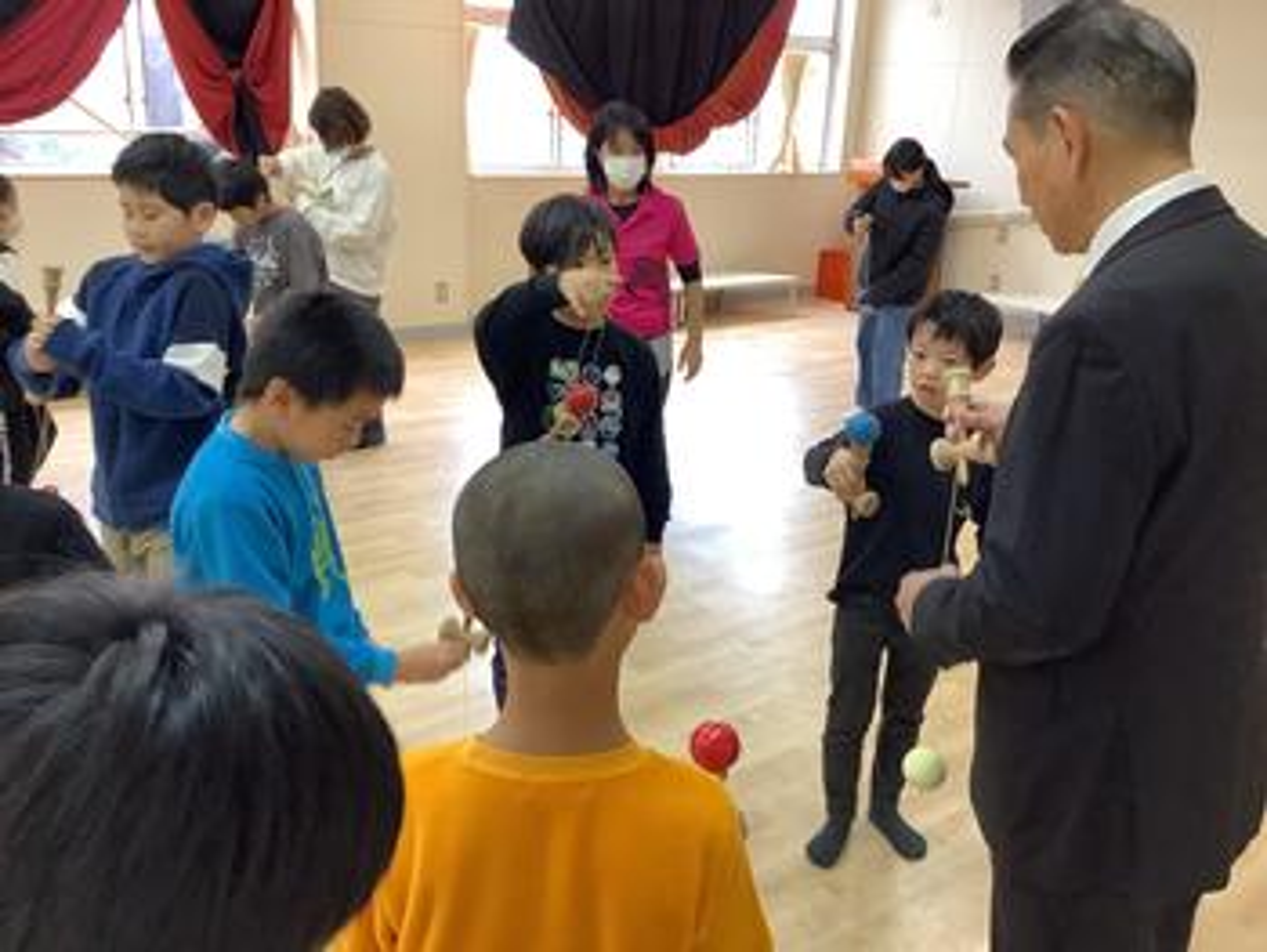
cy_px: 476
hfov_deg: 58.3
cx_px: 634
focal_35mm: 31
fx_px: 1135
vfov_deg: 45.5
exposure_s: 1/50
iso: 125
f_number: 2.4
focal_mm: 3.3
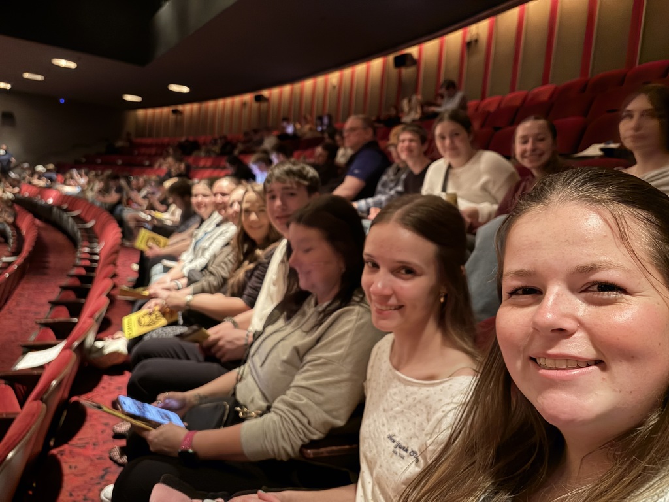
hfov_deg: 67.3
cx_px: 334
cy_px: 251
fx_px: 502
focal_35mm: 26
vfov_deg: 53.1
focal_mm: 5.96
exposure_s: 1/17
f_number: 1.6
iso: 1000
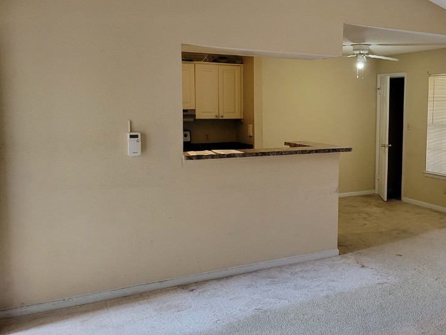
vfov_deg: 38.7
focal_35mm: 37
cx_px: 315
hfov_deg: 48.8
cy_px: 157
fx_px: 477
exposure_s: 1/120
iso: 320
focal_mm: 5.4
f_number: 1.8
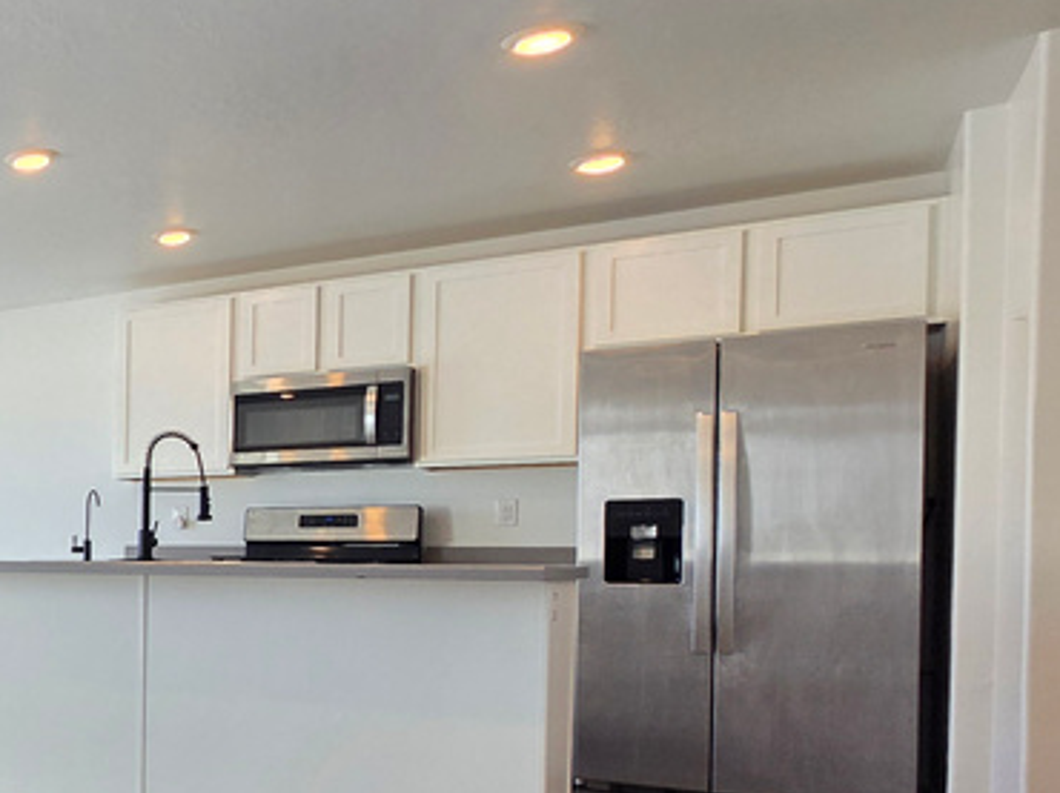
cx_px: -395
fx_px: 1102
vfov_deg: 38.6
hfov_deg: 33.1
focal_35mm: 36
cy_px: 598
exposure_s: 1/120
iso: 64
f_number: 2.2
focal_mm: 2.2
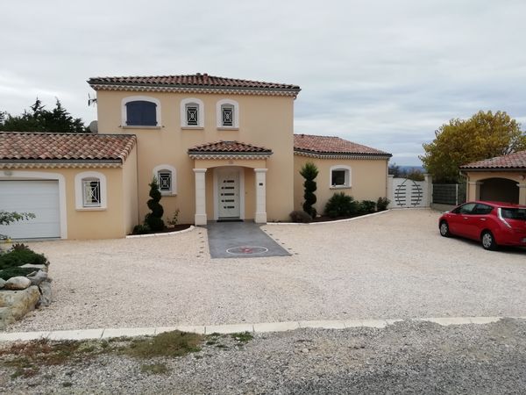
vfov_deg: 53.1
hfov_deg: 67.3
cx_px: 263
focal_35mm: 26
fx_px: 395
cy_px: 198
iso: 50
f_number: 2.2
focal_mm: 3.21
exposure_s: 1/473
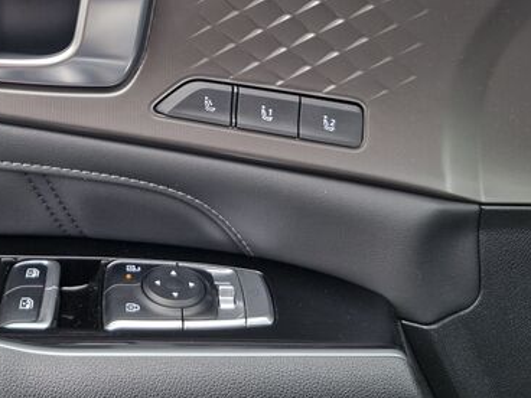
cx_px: 117
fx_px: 706
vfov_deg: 29.9
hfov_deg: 39.8
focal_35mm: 46
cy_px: 26
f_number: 1.8
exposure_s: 1/100
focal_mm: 5.54
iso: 125
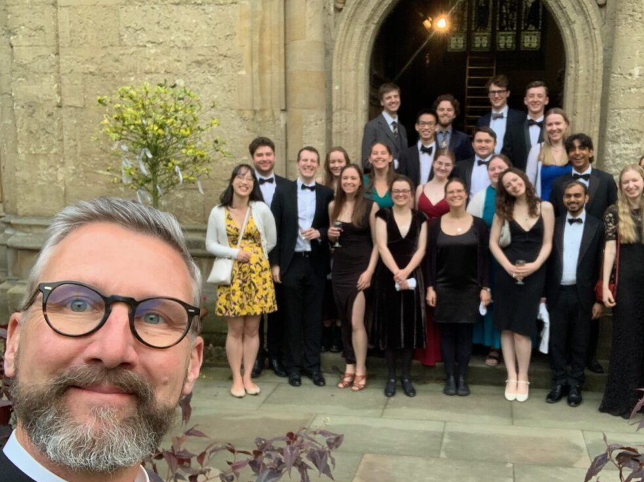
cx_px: 372
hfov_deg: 47.7
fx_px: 725
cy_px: 263
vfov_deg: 36.8
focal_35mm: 39
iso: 64
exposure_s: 1/82
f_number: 2.2
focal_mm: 2.87
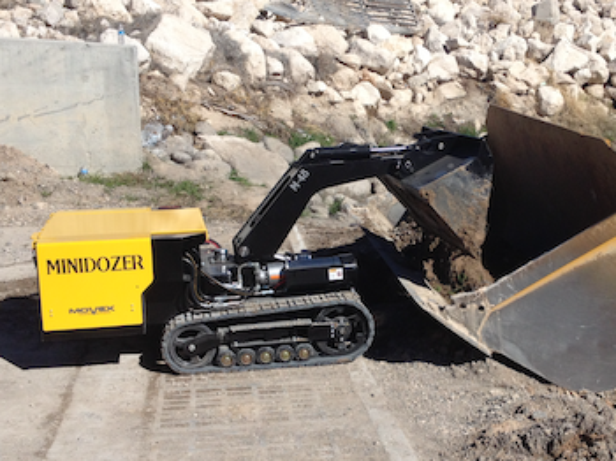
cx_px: 308
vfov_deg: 40.7
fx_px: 622
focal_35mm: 35
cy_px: 230
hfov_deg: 52.7
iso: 50
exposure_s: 1/3247
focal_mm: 4.28
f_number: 2.4
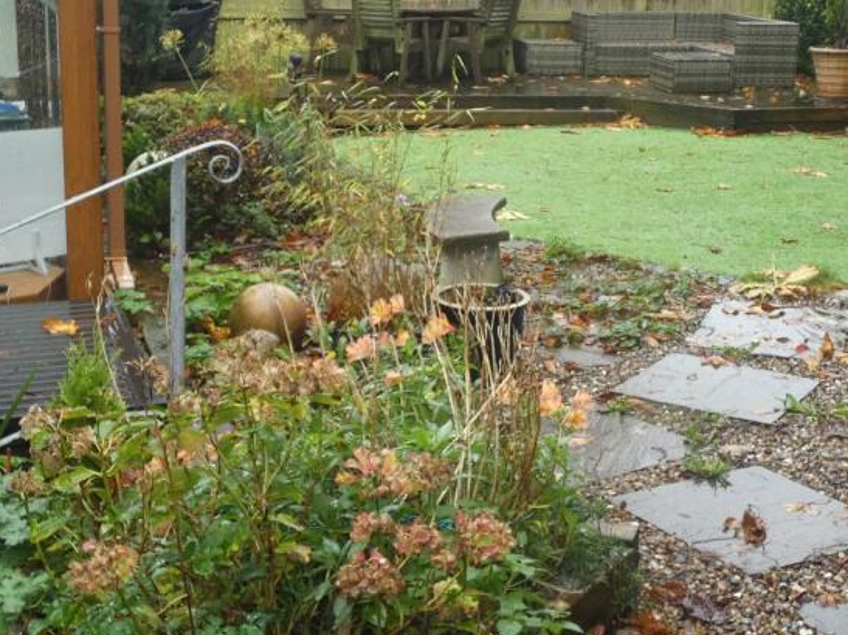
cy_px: 271
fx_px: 1421
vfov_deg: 25.2
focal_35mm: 58
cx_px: 439
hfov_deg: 33.2
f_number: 3.3
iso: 250
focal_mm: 5.5
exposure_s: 1/60
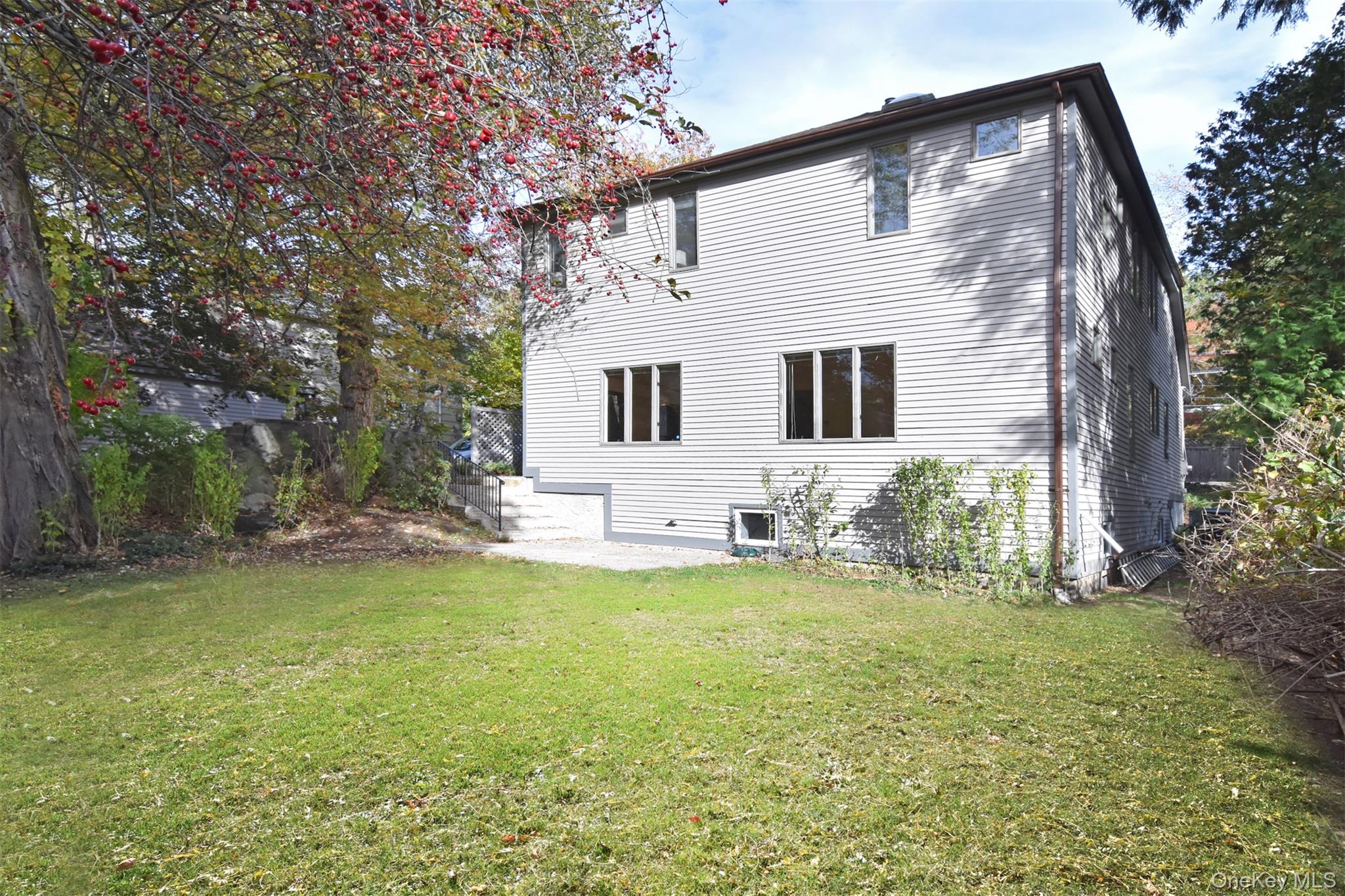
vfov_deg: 72.0
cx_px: 672
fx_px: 616
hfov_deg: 95.0
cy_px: 448
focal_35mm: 16
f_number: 11
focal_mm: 11
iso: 640
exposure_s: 1/320
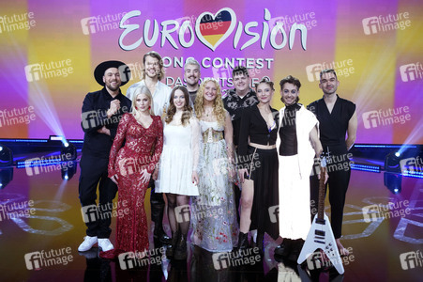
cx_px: 212
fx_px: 376
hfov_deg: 58.8
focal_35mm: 32
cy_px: 141
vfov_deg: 41.1
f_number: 5
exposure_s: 1/125
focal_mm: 32
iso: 2000
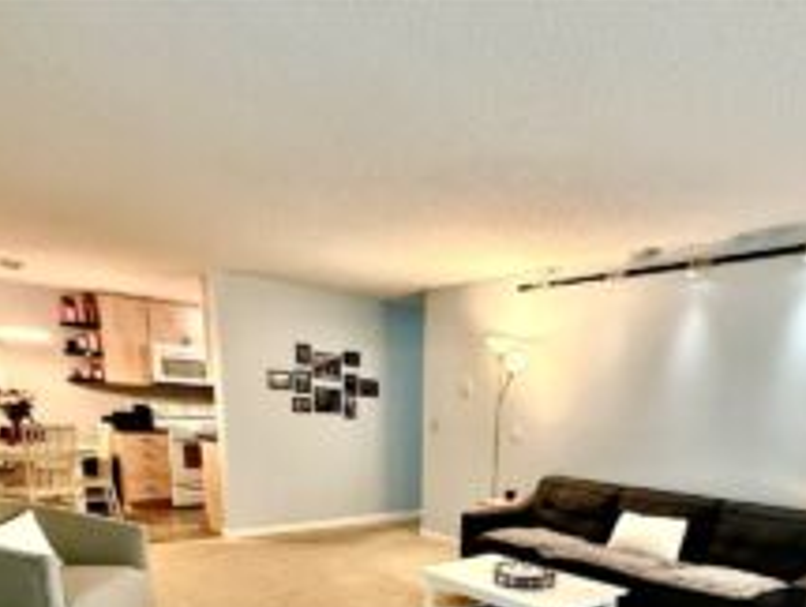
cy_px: 558
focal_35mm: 26
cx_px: 499
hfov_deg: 66.3
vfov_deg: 47.2
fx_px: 606
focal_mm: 2.22
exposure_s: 1/120
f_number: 2.2
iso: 640
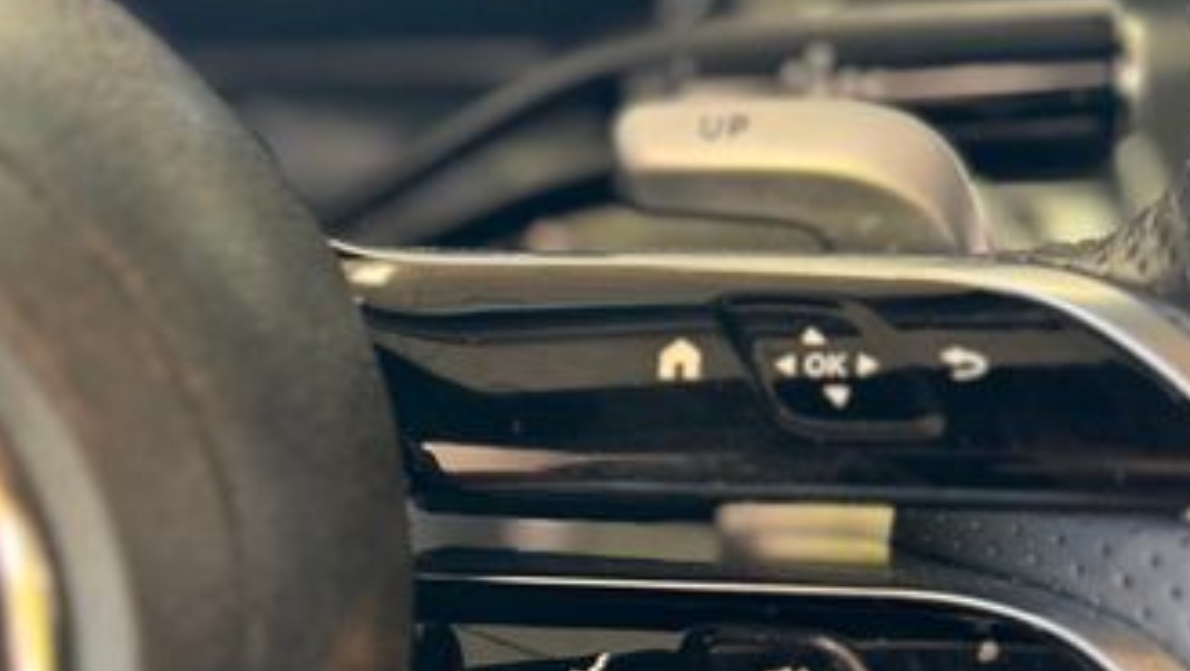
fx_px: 1610
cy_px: 653
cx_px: 258
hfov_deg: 39.2
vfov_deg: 22.7
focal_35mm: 51
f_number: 1.78
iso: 320
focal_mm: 6.76
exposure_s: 1/60
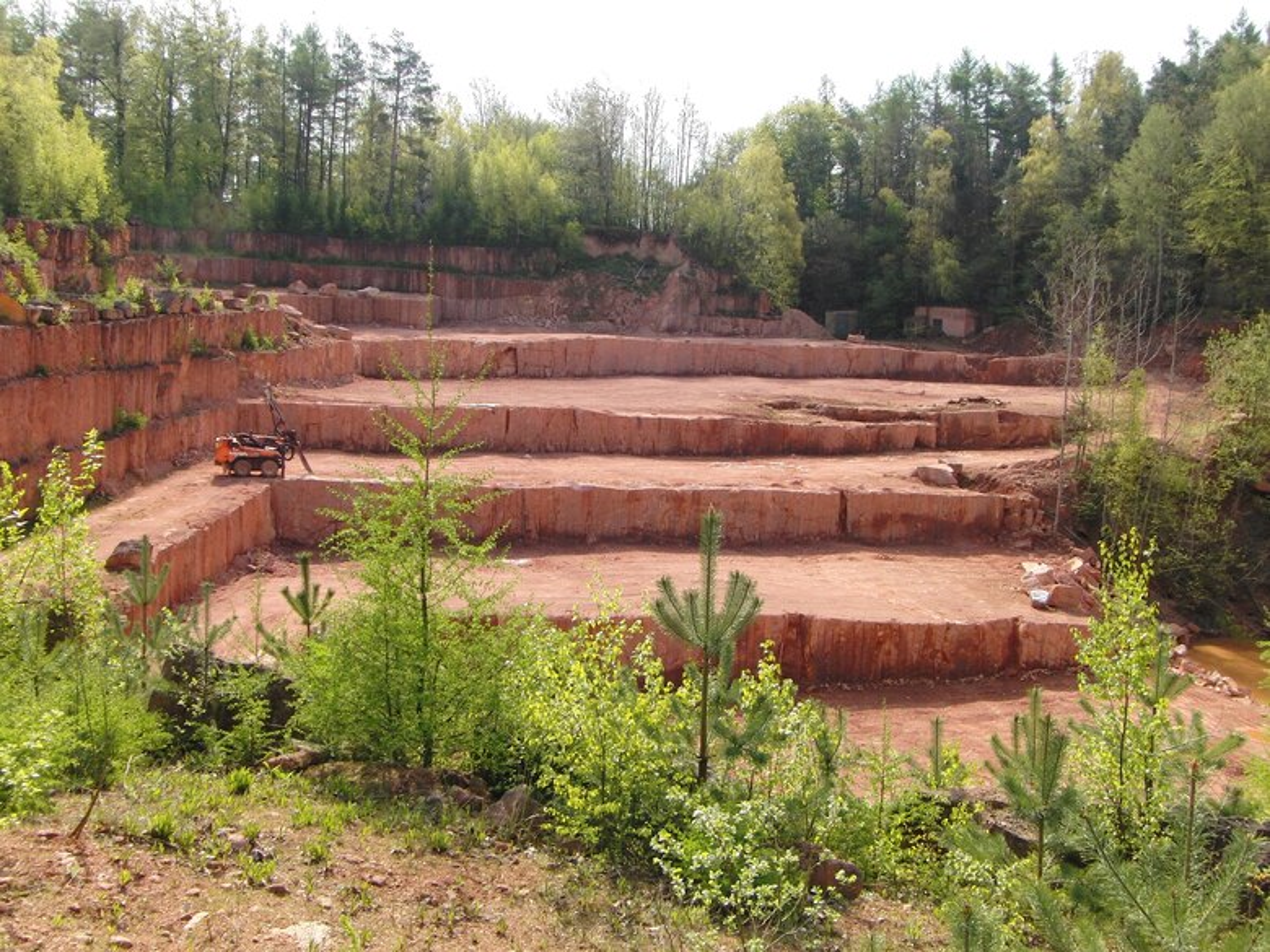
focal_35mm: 37
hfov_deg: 50.1
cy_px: 476
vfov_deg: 38.7
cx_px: 635
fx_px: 1357
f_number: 3.8
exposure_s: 1/320
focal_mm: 6.5
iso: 100
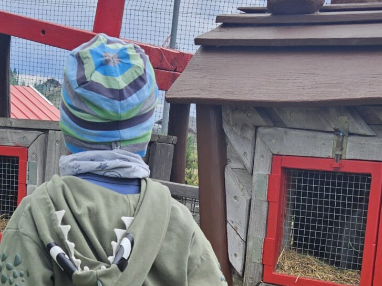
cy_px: 314
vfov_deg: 17.6
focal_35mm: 81
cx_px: 197
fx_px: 894
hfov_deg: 24.1
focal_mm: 5.4
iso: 25
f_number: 1.8
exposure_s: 1/814
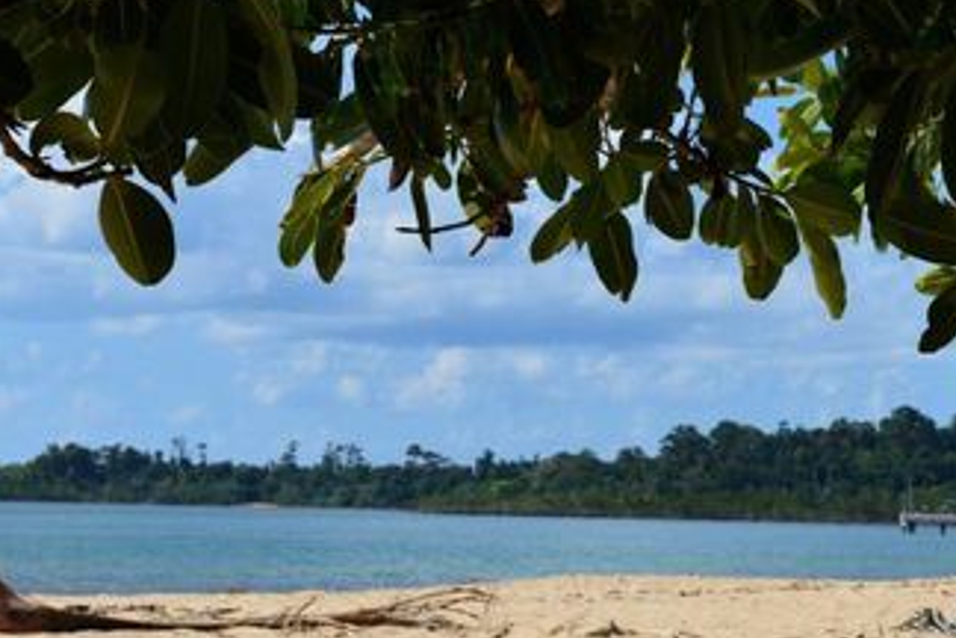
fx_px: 3179
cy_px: 397
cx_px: 593
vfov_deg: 11.4
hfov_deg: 17.1
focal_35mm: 120
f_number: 11
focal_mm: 55
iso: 320
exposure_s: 1/500
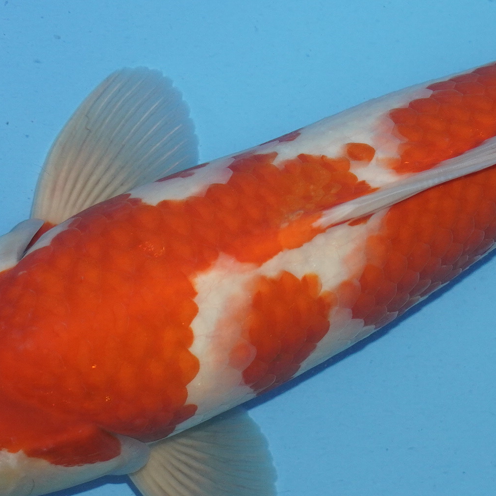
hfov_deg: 10.9
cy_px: 237
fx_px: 2578
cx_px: 444
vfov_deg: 11.0
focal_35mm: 159
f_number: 5
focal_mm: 42
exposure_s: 1/160
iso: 1000
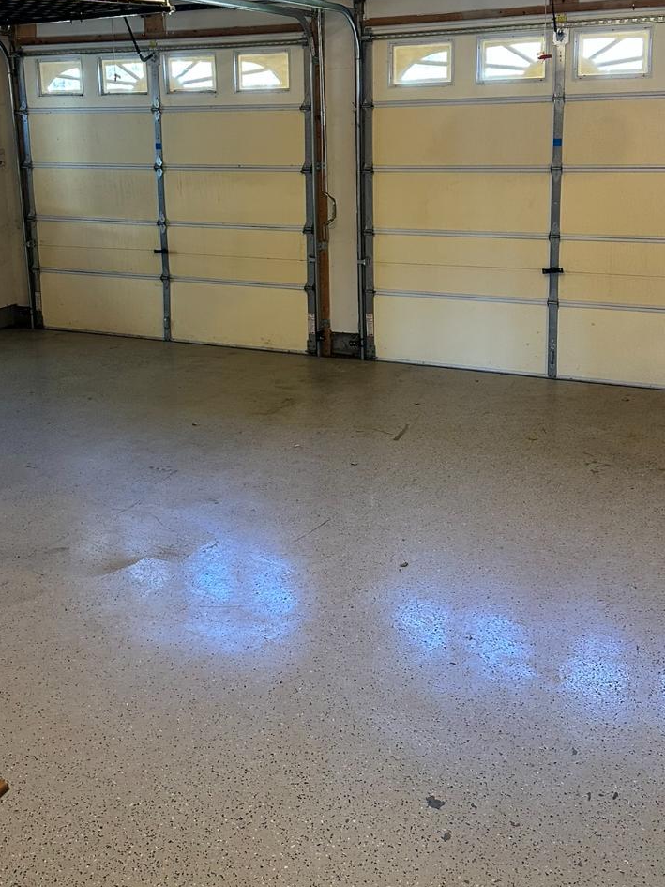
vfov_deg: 47.0
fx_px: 999
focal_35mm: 39
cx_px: 282
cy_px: 289
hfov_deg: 36.7
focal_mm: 6.86
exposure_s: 1/60
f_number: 1.78
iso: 250
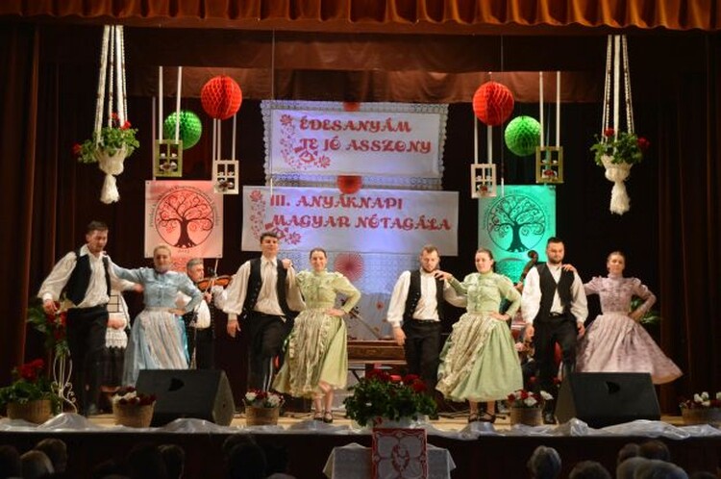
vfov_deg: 21.5
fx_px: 1260
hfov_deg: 31.9
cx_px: 360
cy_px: 240
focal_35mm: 63
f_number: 5
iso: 1800
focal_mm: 42
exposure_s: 1/60
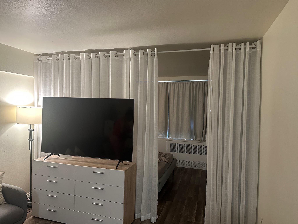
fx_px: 207
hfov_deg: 71.6
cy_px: 112
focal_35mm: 24
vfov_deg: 56.8
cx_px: 149
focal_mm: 6.86
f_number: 1.78
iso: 400
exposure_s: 1/60
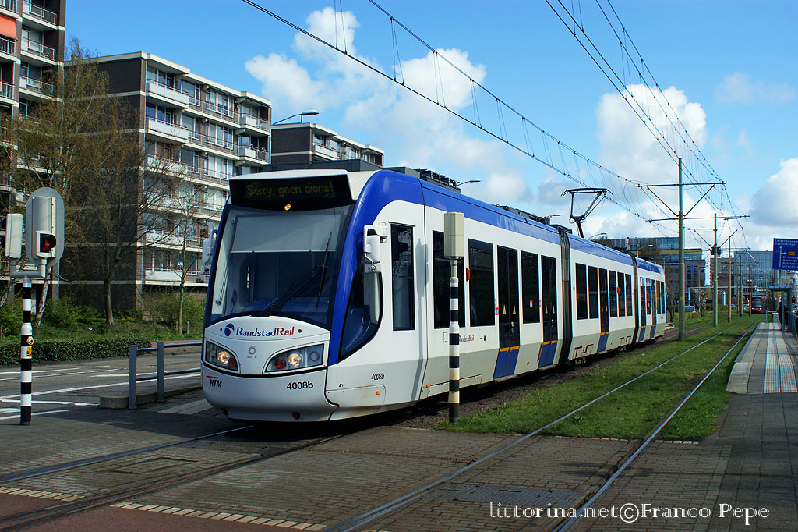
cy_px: 266
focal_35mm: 42
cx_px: 399
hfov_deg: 46.4
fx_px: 931
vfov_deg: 31.9
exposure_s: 1/500
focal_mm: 28
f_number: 7.1
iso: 200
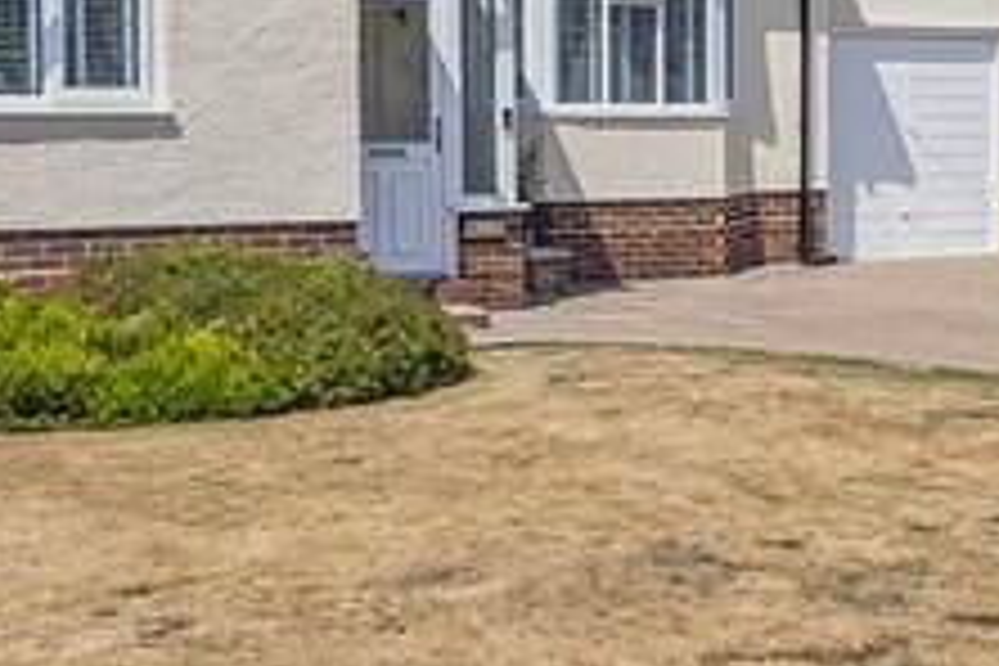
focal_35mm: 60
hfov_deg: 33.2
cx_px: 621
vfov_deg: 22.4
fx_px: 1665
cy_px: 160
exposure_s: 1/1250
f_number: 9
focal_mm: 13
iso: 320
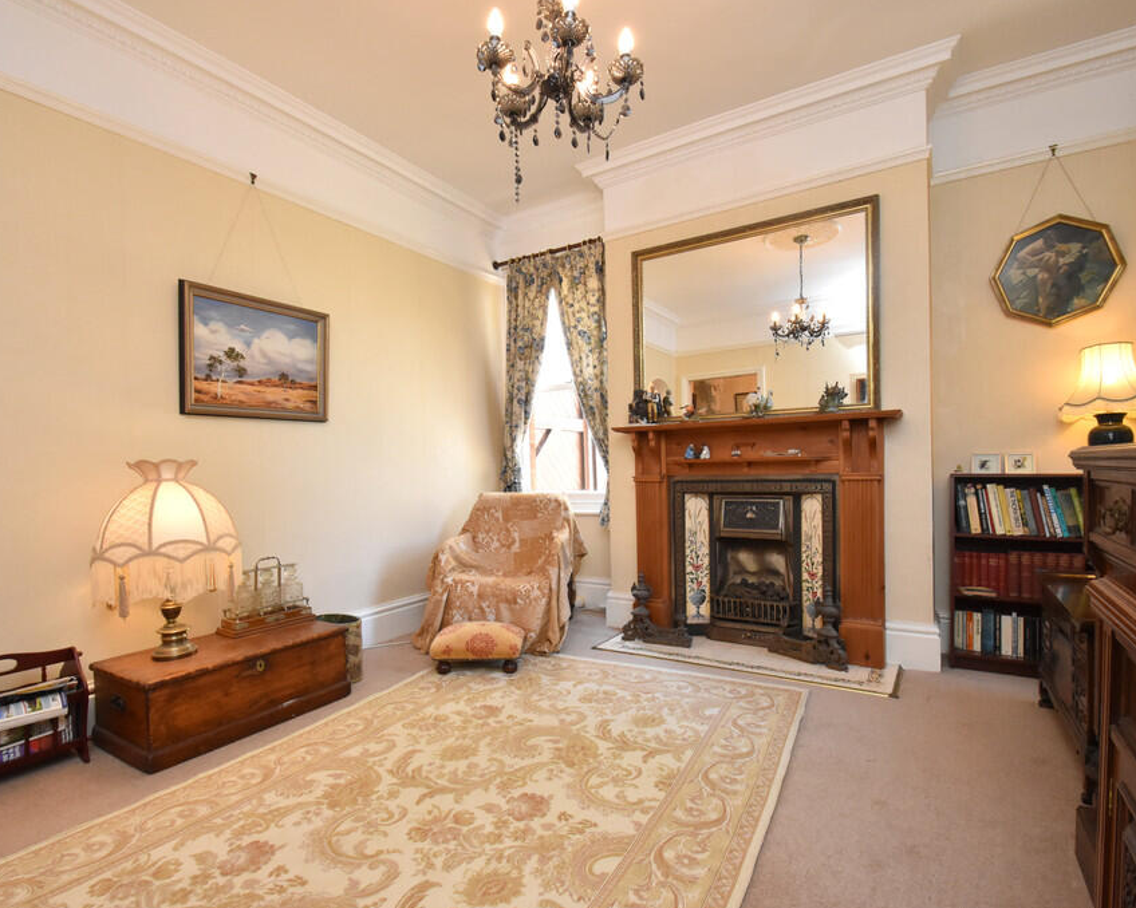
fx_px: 571
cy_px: 453
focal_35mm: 17
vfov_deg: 77.0
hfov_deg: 89.7
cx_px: 571
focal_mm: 10
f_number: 9
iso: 1600
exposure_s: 1/60
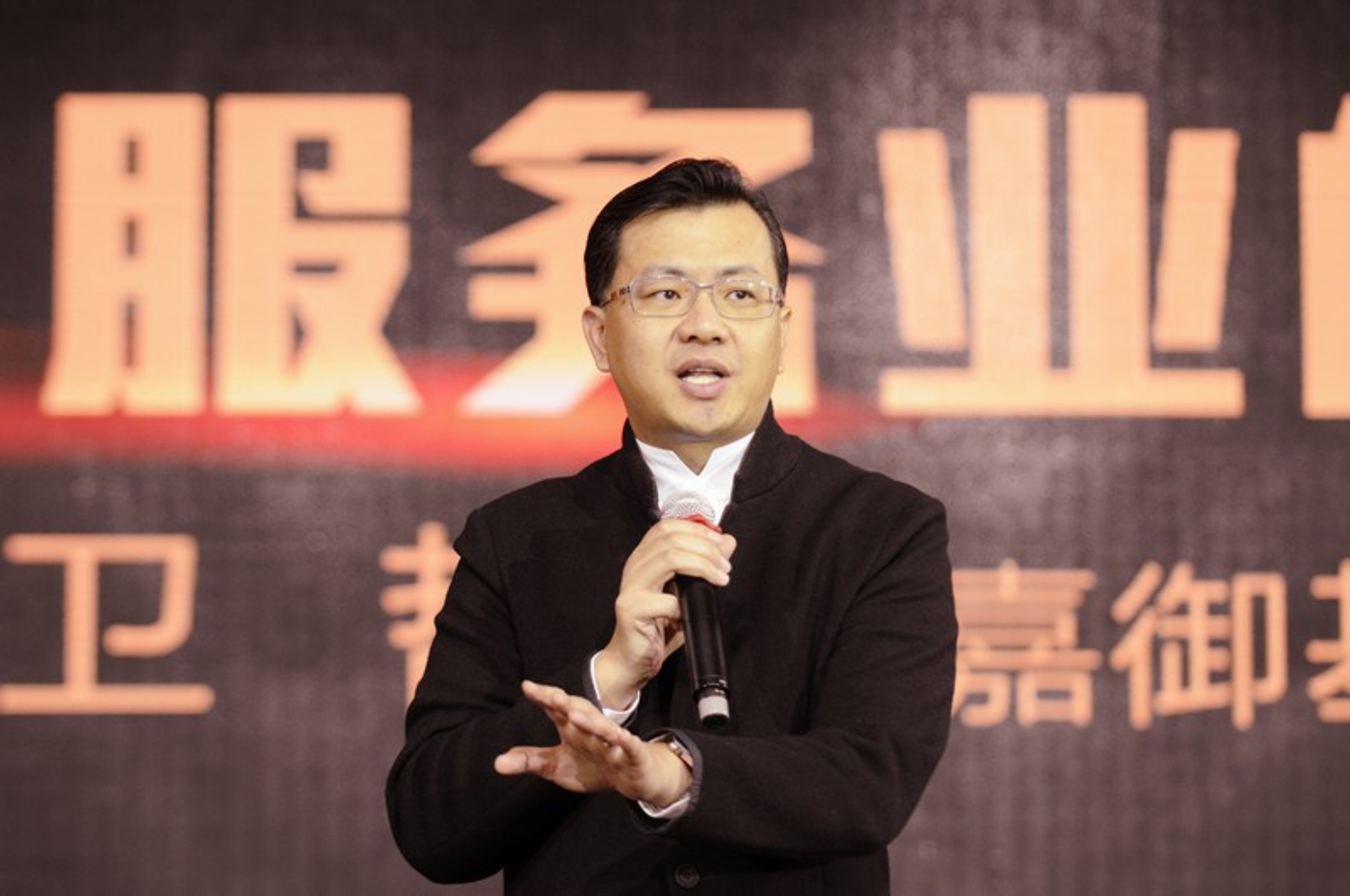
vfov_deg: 8.7
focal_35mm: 158
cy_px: 448
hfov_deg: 13.1
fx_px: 5898
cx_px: 675
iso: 640
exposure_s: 1/250
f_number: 2.8
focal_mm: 105
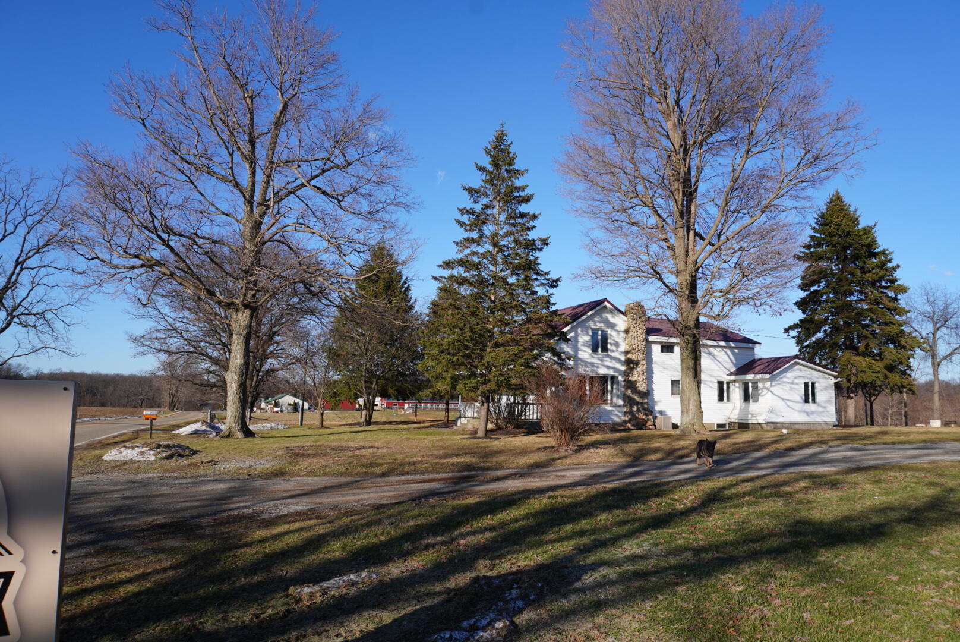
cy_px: 321
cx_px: 480
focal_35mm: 24
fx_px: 640
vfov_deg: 53.2
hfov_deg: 73.7
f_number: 10
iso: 100
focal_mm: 16
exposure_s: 1/160
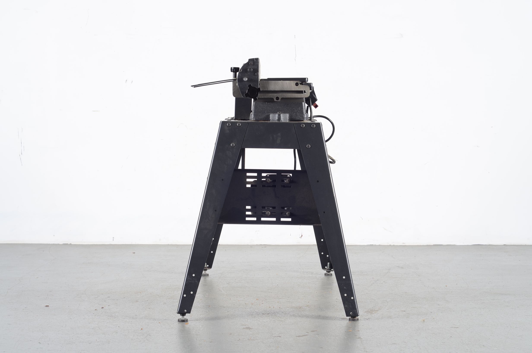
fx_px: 1106
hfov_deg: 27.0
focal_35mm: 75
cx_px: 266
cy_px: 176
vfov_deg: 18.1
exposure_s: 1/125
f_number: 5.6
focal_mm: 50
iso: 100
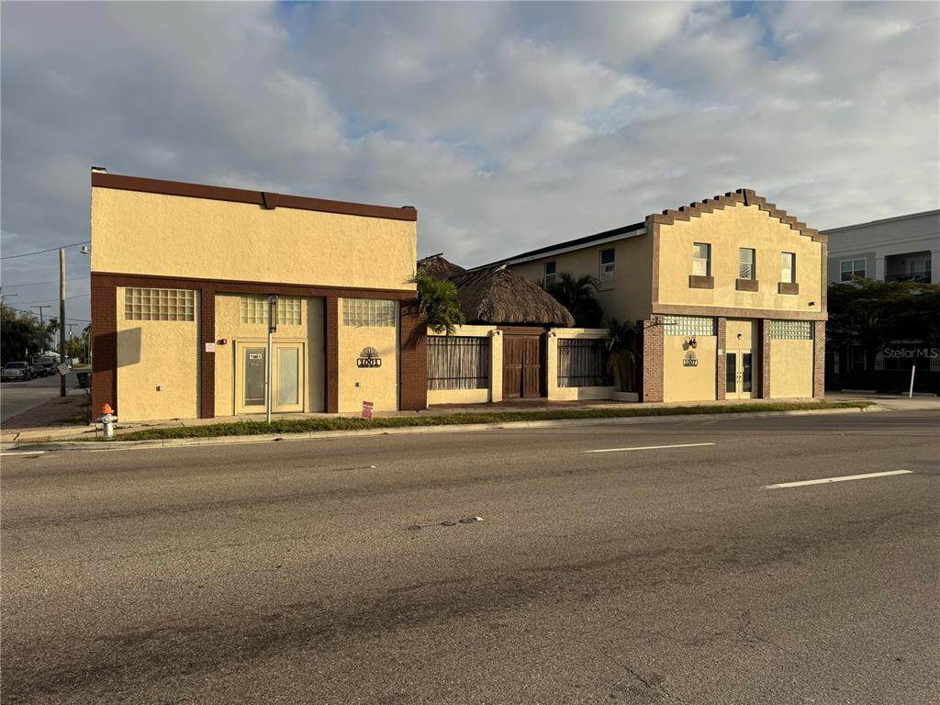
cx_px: 470
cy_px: 352
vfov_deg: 56.8
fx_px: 652
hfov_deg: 71.6
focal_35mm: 24
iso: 80
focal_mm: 6.76
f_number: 1.78
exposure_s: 1/4950
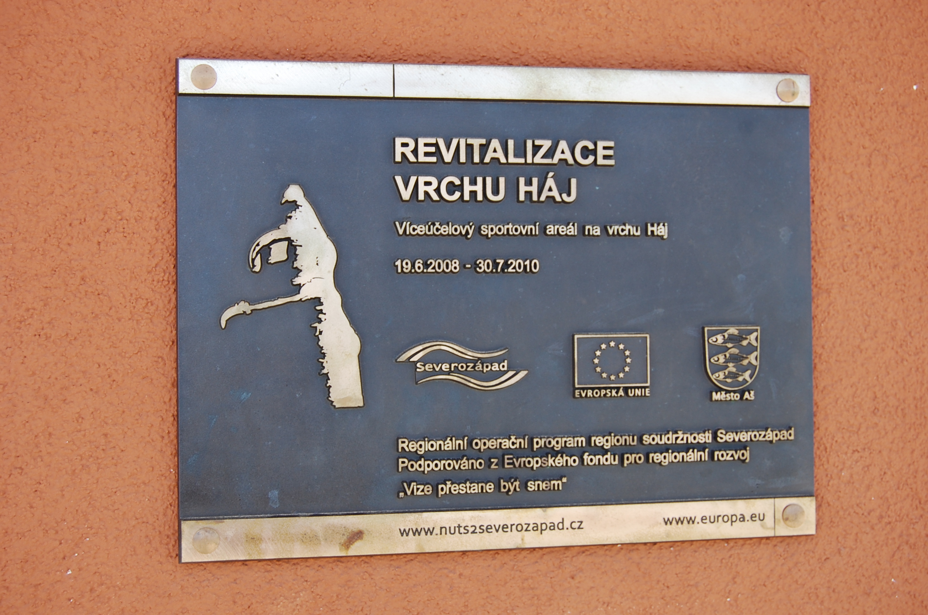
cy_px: 308
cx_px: 464
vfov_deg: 28.8
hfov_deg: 42.4
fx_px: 1197
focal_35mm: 46
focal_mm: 31
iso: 200
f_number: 5.6
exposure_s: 1/125
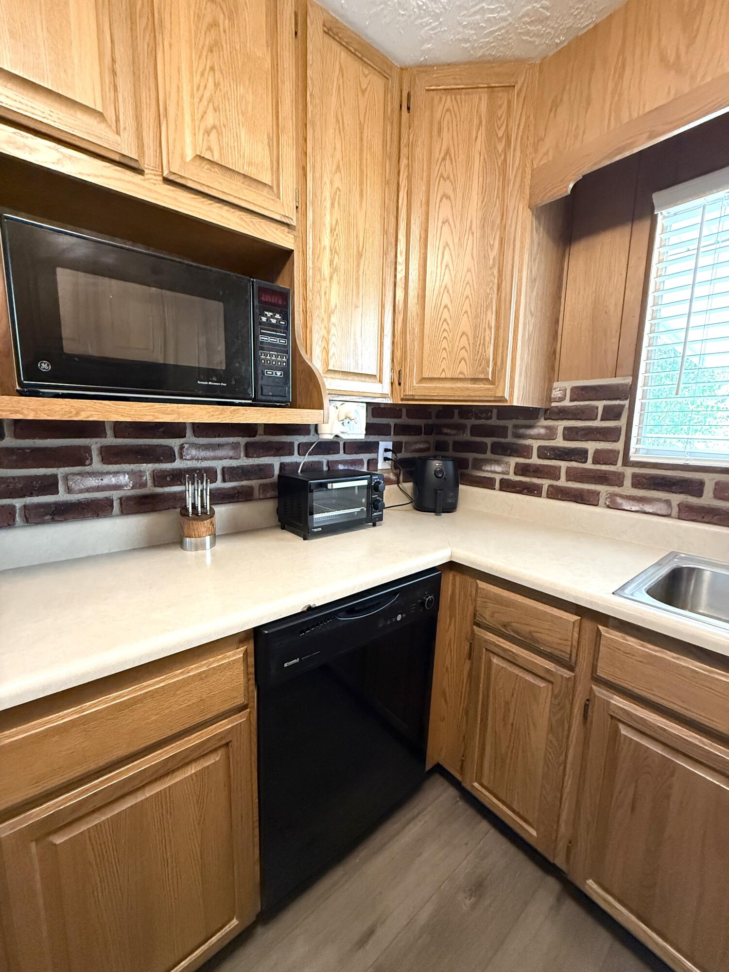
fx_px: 393
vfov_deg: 102.1
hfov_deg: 85.7
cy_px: 486
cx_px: 364
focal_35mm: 14
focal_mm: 2.22
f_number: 2.2
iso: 640
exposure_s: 1/60
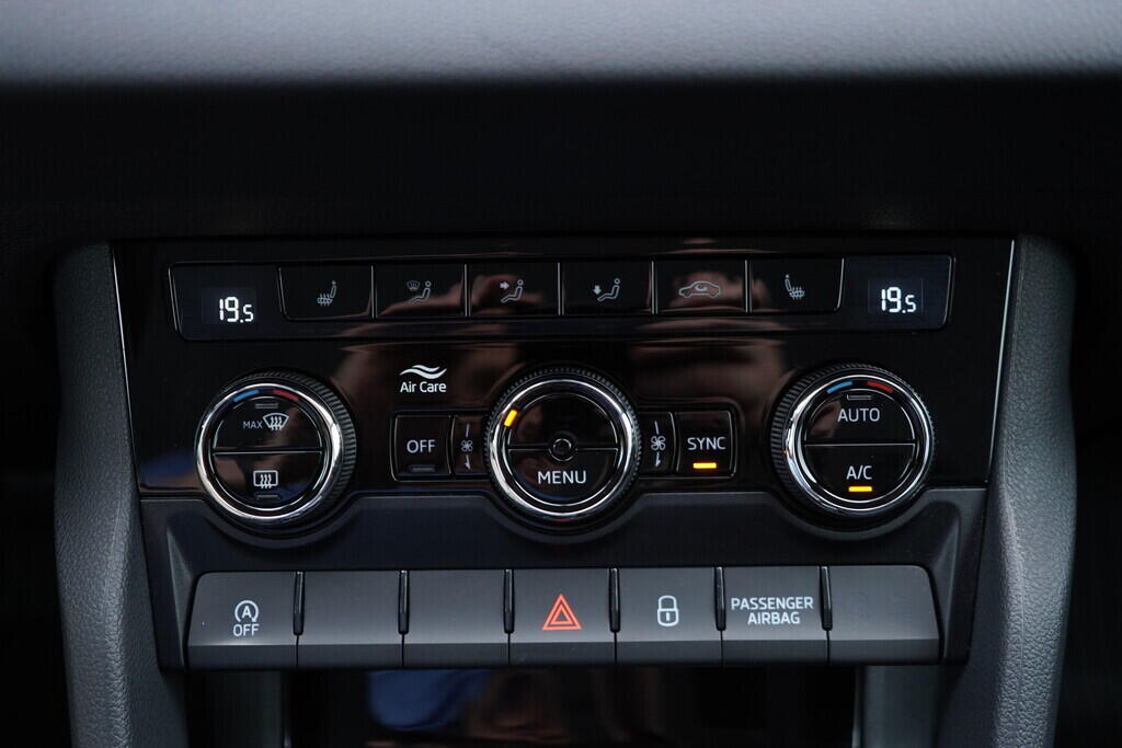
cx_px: 561
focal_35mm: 36
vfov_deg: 36.9
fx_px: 1122
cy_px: 374
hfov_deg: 53.1
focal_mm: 24
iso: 400
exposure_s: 1/40
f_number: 2.8
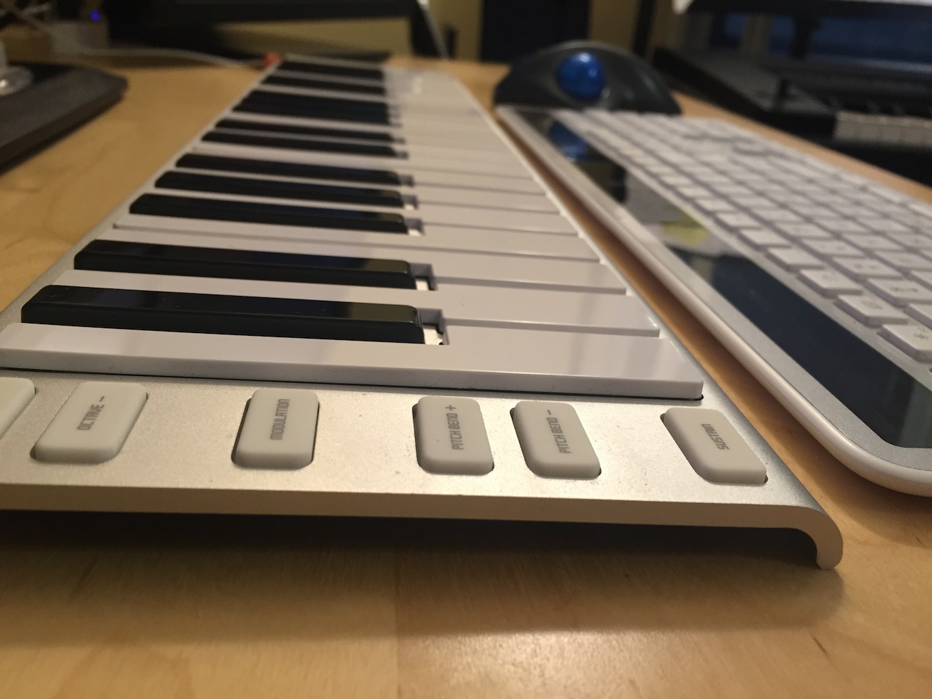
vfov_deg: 48.2
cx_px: 466
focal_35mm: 29
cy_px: 350
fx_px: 781
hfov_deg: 61.7
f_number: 2.2
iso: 100
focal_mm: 4.15
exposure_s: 1/30
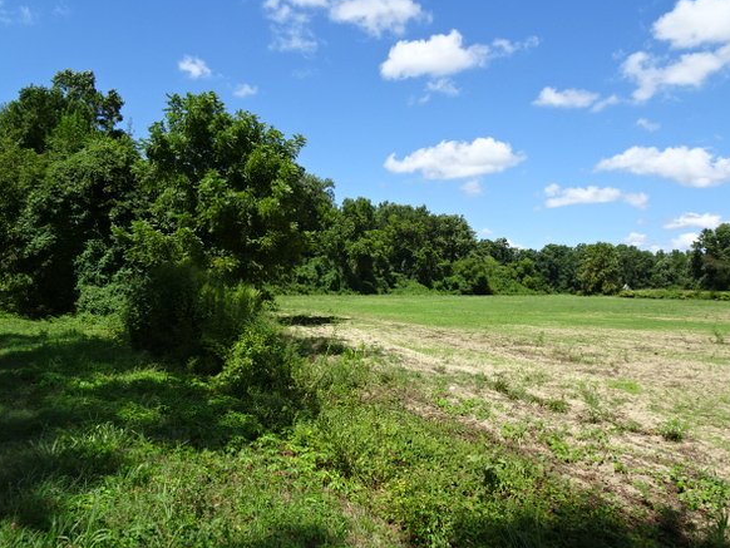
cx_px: 387
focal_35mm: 26
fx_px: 549
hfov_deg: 67.2
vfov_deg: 53.1
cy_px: 284
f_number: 3.5
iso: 80
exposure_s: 1/640
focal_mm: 4.1
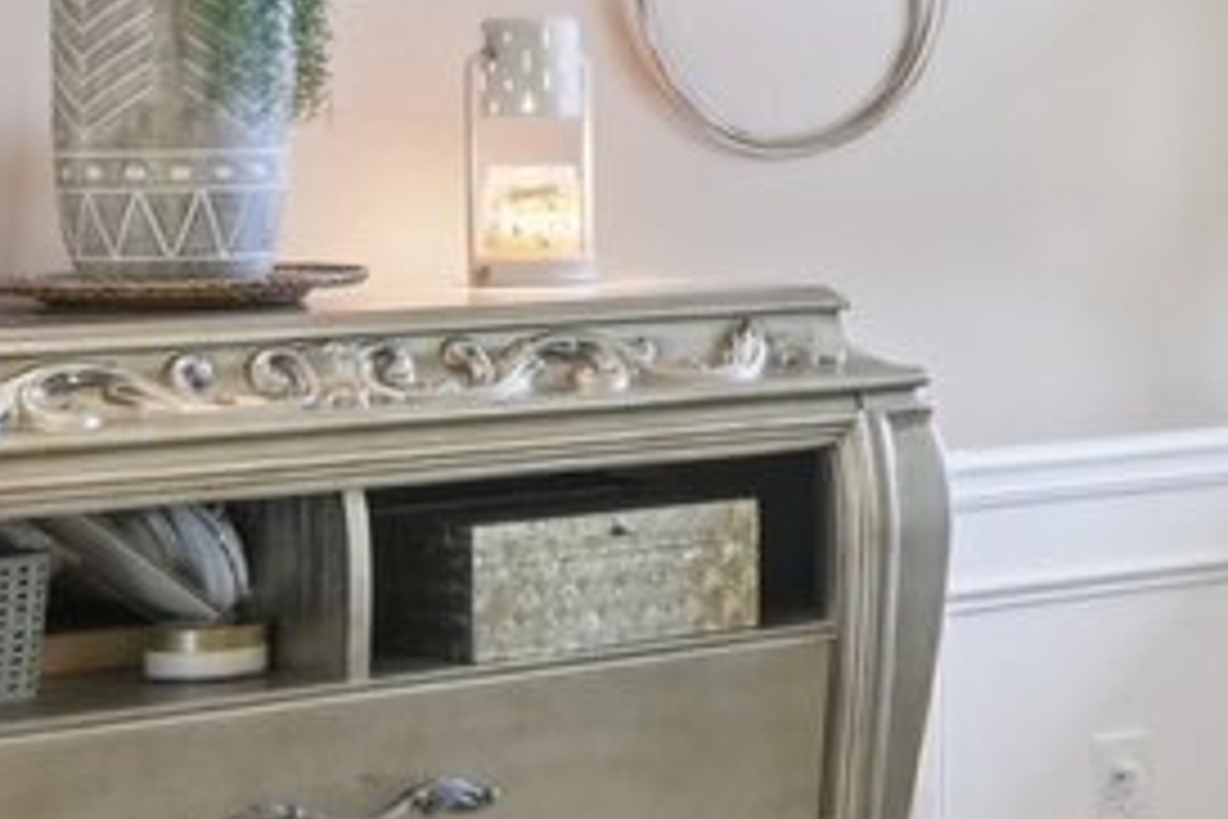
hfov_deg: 14.3
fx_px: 4093
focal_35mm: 120
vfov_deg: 11.4
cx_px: 2456
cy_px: 90
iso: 400
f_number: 8
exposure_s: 1/15
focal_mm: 16
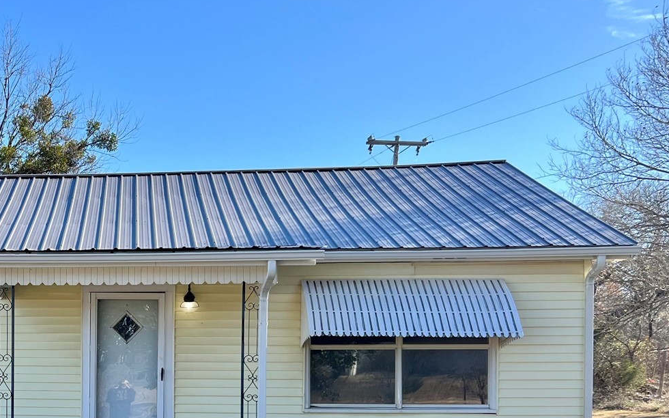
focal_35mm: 54
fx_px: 984
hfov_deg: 34.9
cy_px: 395
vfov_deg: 23.2
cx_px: 37
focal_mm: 5.7
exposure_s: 1/2008
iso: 50
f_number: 1.5
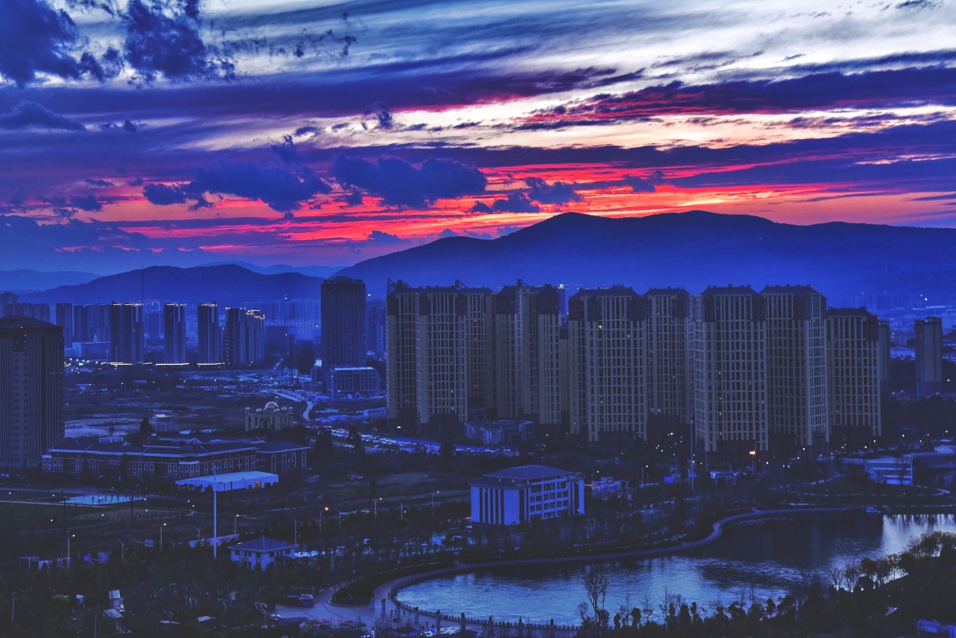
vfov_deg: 21.2
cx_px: 459
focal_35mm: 64
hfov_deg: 31.4
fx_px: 1700
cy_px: 292
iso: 1400
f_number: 5
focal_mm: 58
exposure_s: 1/125
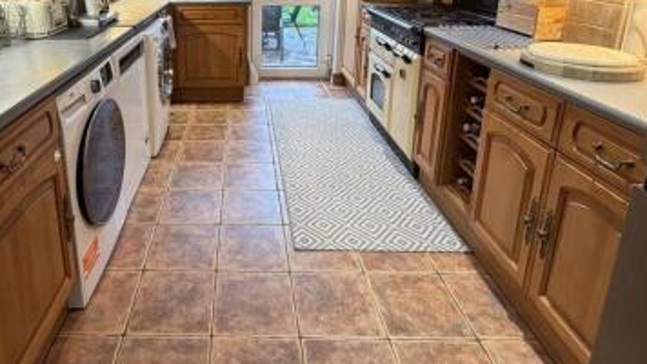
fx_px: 429
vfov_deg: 43.1
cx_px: 235
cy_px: 57
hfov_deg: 72.6
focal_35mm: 25
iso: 250
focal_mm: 2.22
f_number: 2.2
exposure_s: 1/50
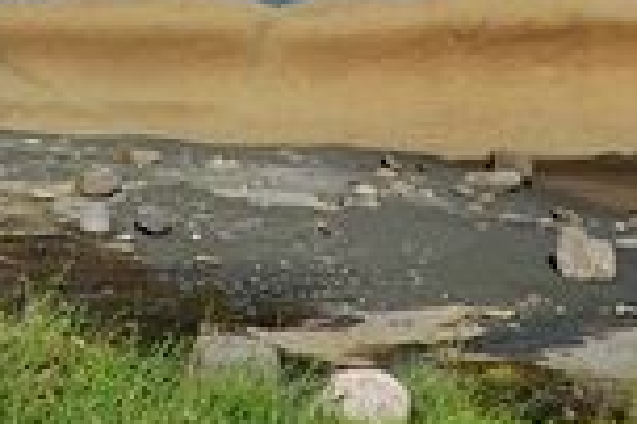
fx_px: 2192
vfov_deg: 10.4
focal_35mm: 124
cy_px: -338
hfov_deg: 16.4
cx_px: 134
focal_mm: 10.83
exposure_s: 1/800
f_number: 5.6
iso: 125
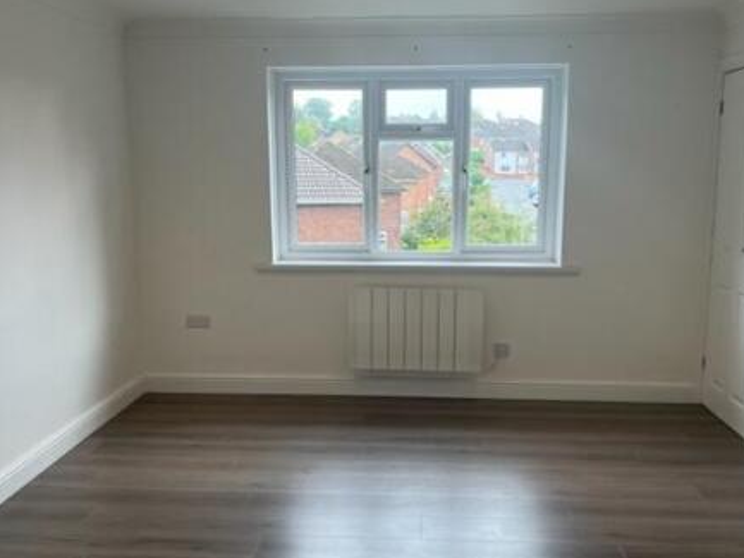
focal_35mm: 35
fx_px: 752
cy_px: 286
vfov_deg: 40.7
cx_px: 387
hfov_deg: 52.6
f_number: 1.5
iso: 50
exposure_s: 1/155
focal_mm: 5.7
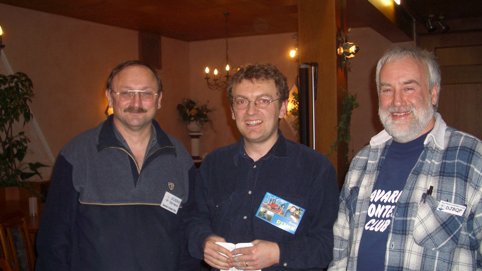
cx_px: 242
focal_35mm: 39
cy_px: 156
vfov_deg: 30.4
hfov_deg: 51.6
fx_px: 498
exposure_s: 1/60
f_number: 2.6
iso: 100
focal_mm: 5.8
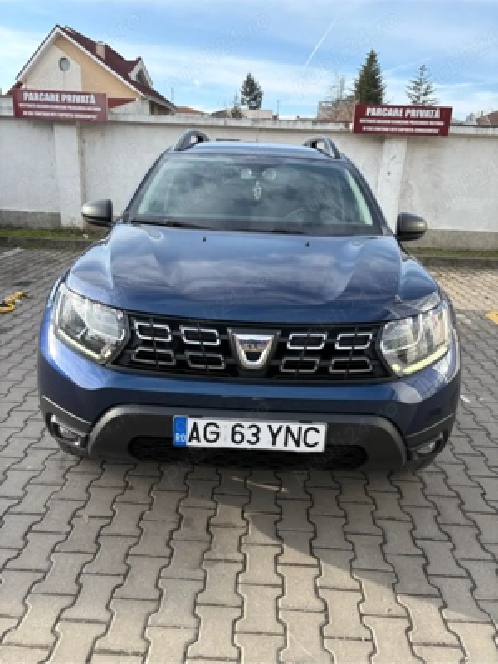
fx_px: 499
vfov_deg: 67.3
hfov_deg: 53.1
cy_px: 332
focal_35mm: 26
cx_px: 249
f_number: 1.6
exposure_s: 1/1117
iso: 64
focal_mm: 5.96
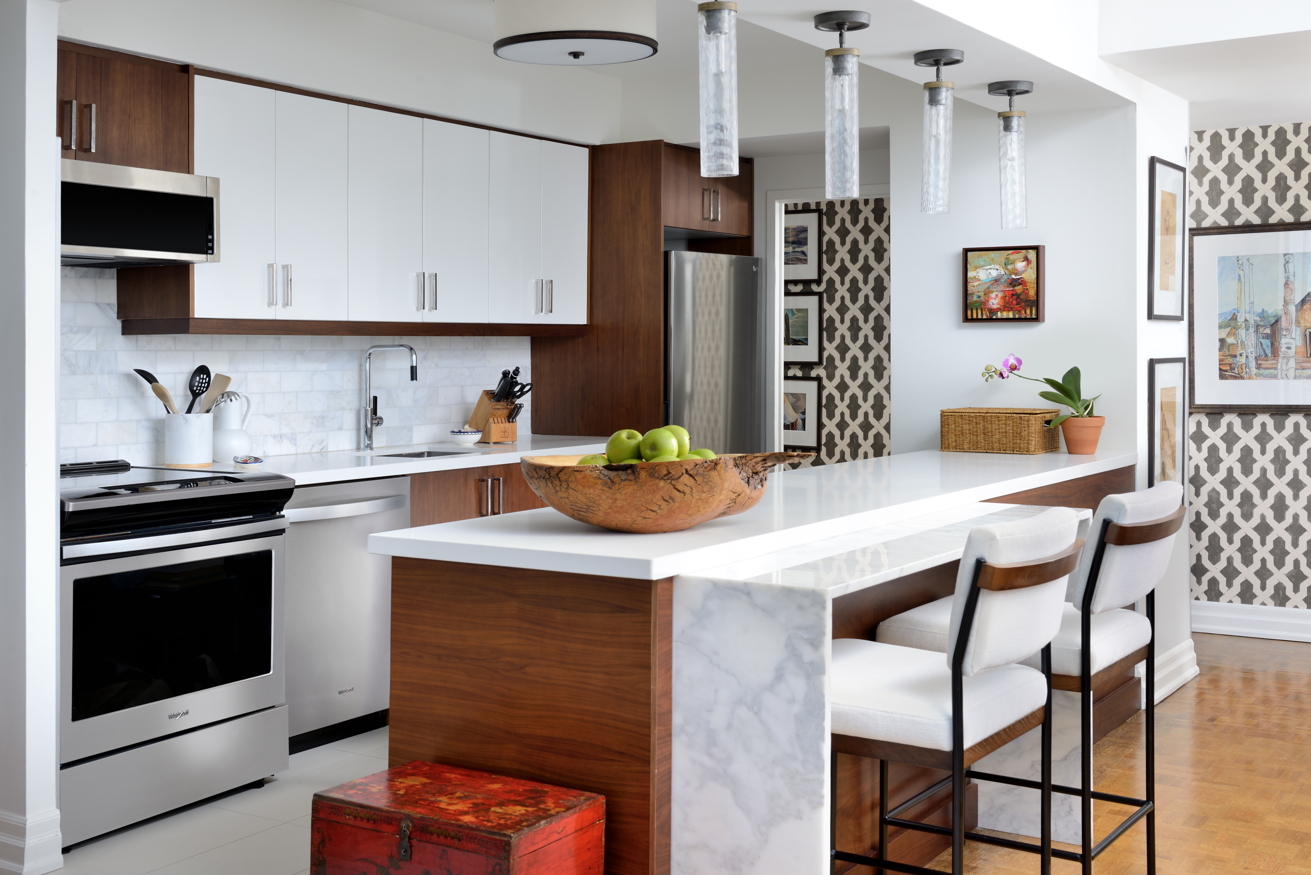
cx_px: 656
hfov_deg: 48.4
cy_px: 438
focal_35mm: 40
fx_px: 1457
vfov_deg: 33.4
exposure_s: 1/2.5
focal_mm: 40
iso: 100
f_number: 11
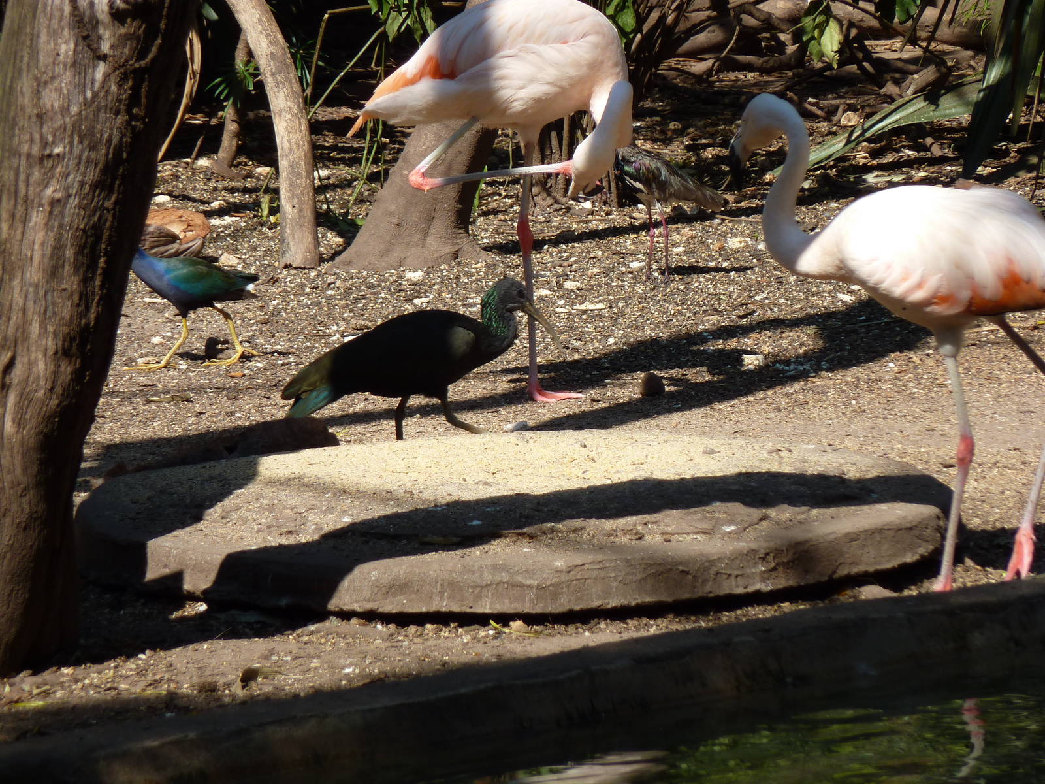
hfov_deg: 6.6
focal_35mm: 300
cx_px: 522
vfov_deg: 5.0
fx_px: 9057
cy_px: 392
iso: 80
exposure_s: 1/250
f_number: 4.9
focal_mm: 49.2
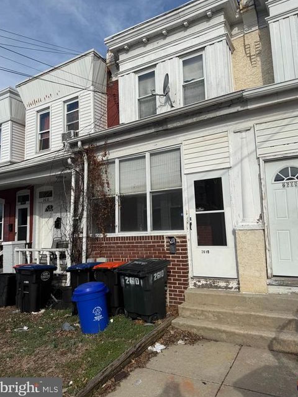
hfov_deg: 54.9
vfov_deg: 69.4
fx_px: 287
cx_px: 150
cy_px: 193
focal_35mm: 25
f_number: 1.78
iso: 80
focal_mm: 6.76
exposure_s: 1/6711
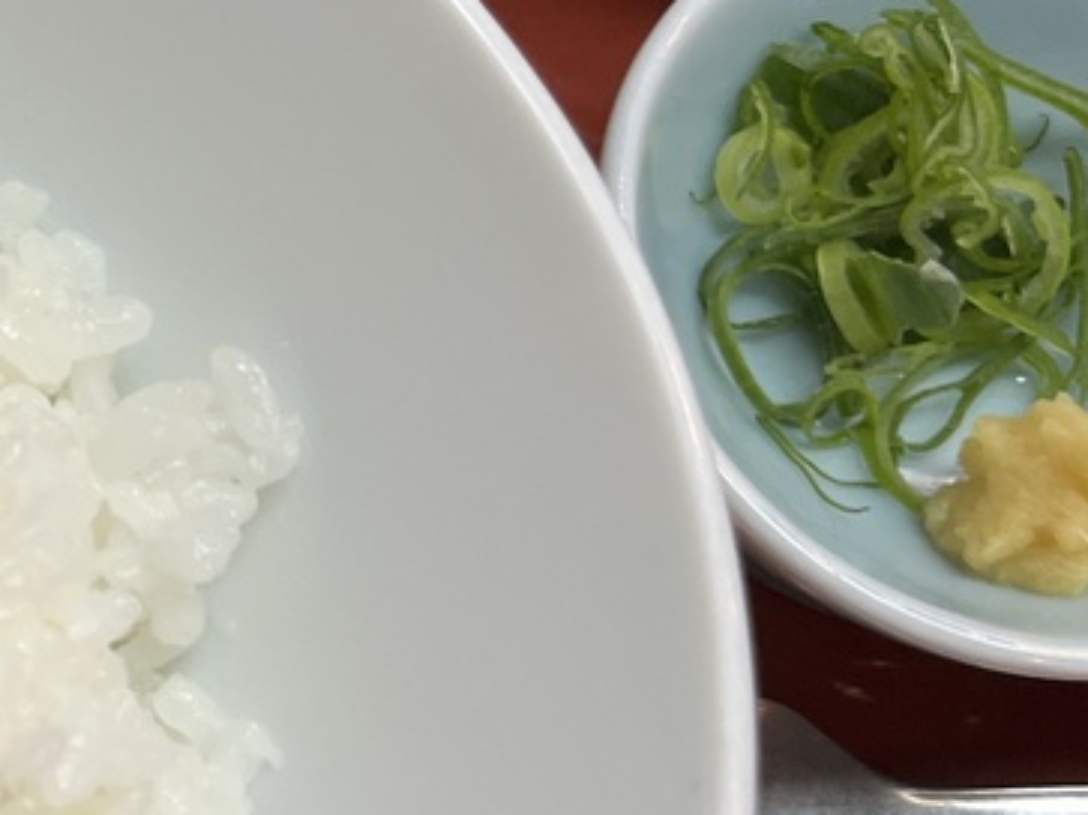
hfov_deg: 19.7
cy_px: 581
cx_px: -551
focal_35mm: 86
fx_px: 2702
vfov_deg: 17.1
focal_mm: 5.1
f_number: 1.6
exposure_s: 1/60
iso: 80
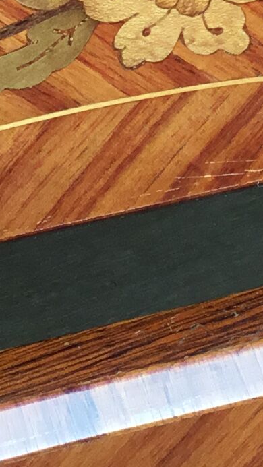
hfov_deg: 7.6
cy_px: -166
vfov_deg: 13.0
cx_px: 189
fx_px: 1971
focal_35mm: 159
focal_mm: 3.3
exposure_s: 1/100
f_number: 2.4
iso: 40
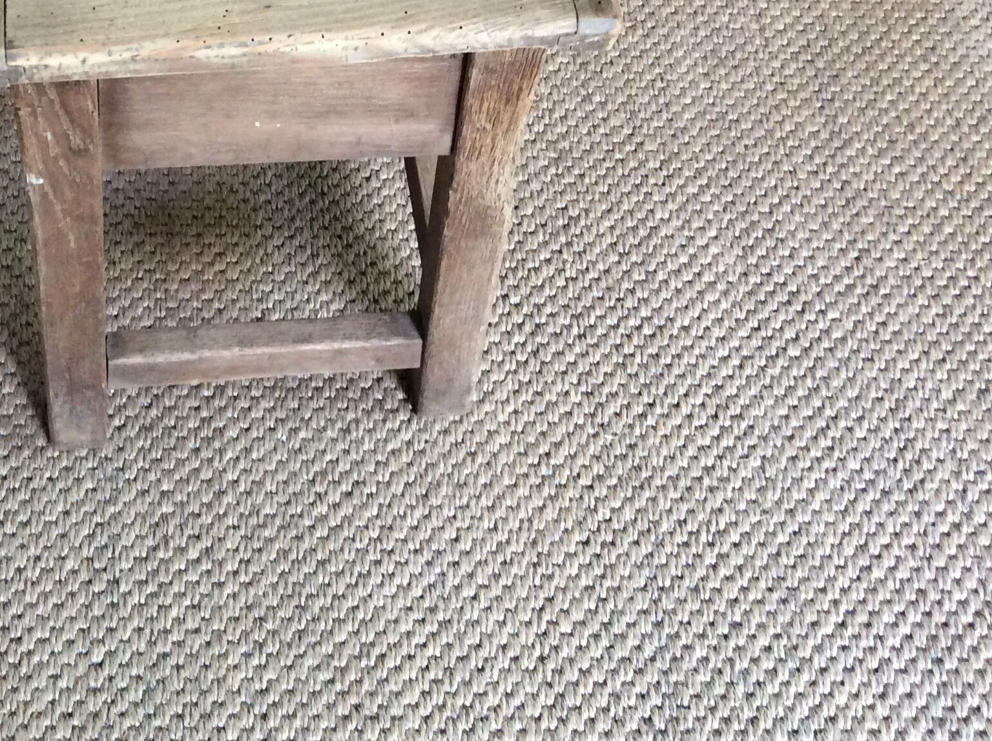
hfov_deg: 35.0
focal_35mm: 54
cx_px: 278
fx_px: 1545
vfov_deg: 26.4
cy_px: 125
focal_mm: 3.3
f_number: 2.4
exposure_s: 1/25
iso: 160
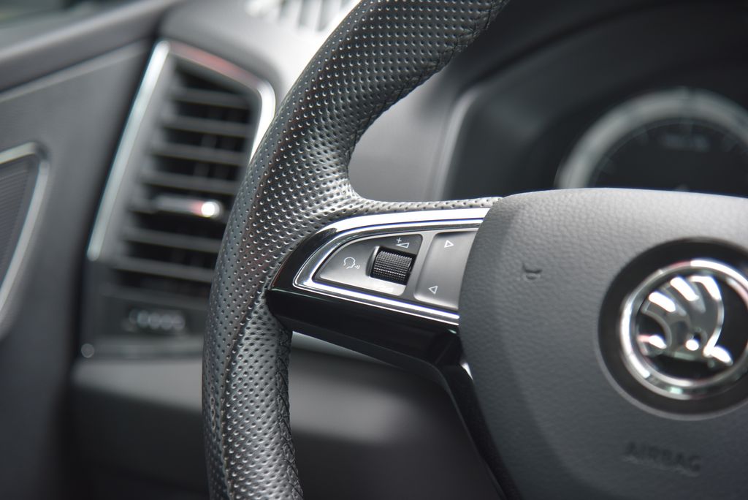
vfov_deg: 11.4
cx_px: 374
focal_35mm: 120
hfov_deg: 17.1
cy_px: 250
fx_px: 2495
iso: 500
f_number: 4
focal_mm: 120
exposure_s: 1/60
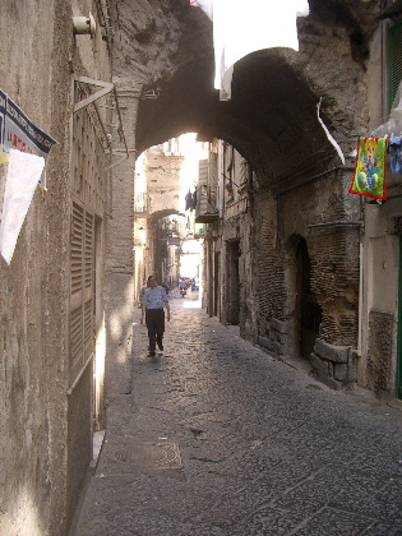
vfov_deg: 52.6
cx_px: 201
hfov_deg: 40.7
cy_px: 268
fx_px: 542
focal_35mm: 35
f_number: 2.6
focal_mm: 5.8
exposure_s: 1/50
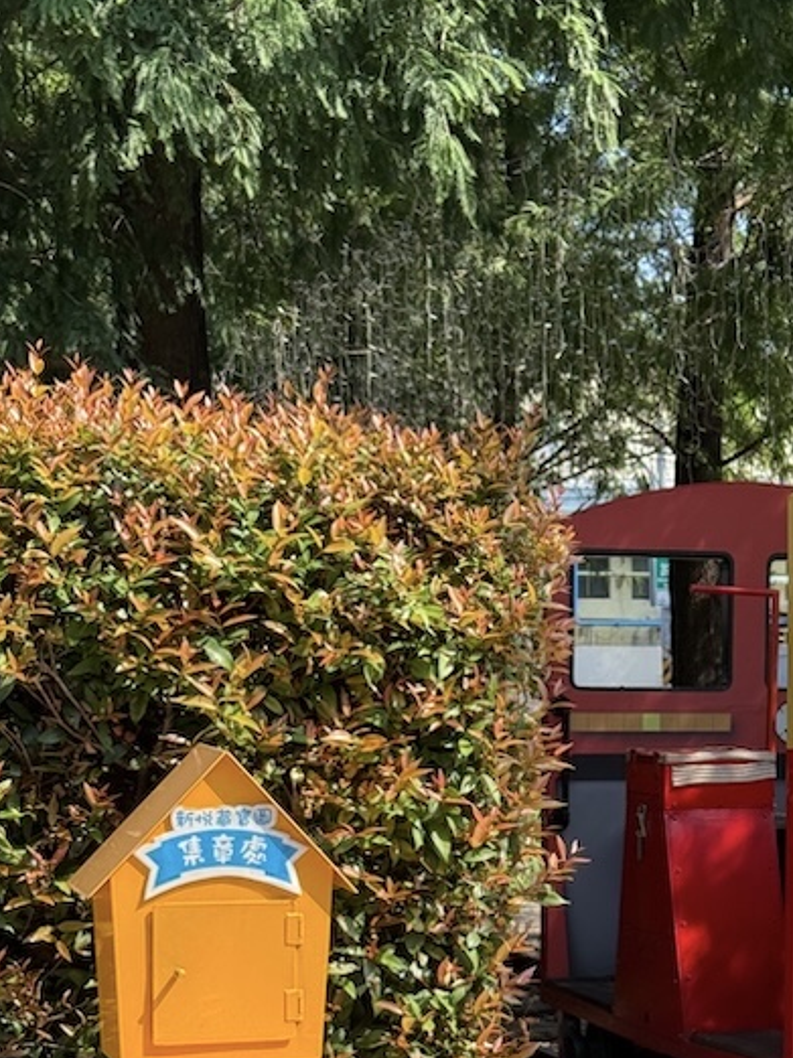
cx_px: 750
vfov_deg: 21.1
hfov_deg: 15.8
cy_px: 829
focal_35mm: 92
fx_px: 2812
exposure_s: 1/1285
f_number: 1.78
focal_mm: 6.76
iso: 80
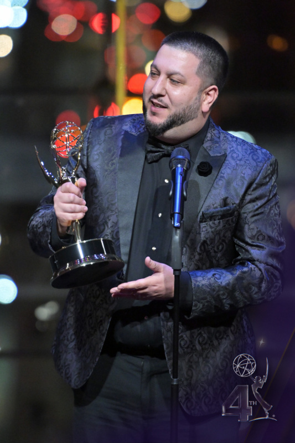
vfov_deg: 6.9
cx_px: 148
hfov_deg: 4.6
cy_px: 222
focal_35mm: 300
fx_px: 3689
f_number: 2.8
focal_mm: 200
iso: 4000
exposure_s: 1/400
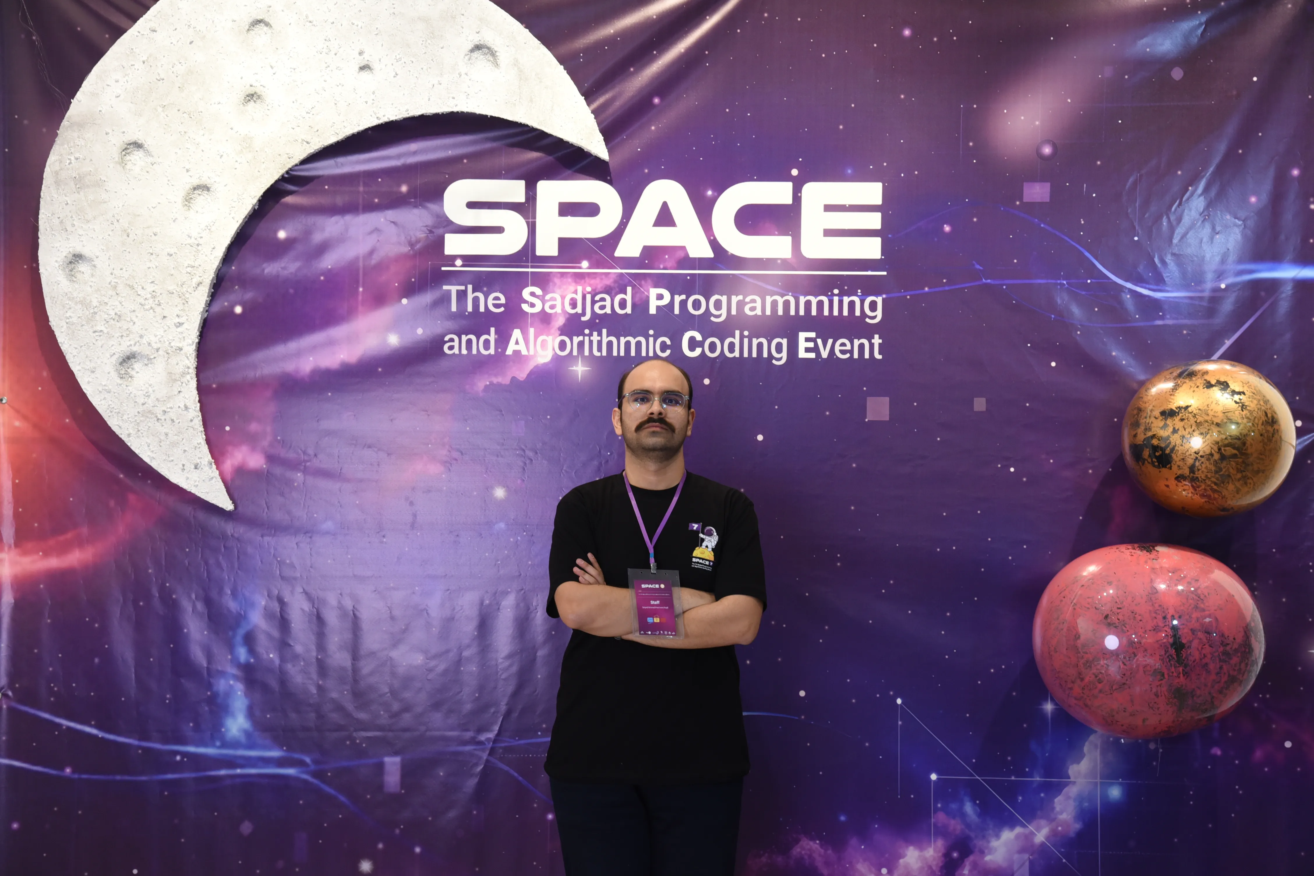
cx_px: 657
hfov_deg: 34.5
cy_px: 438
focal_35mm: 58
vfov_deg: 23.4
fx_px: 2117
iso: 1250
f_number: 6.3
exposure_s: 1/100
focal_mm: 58
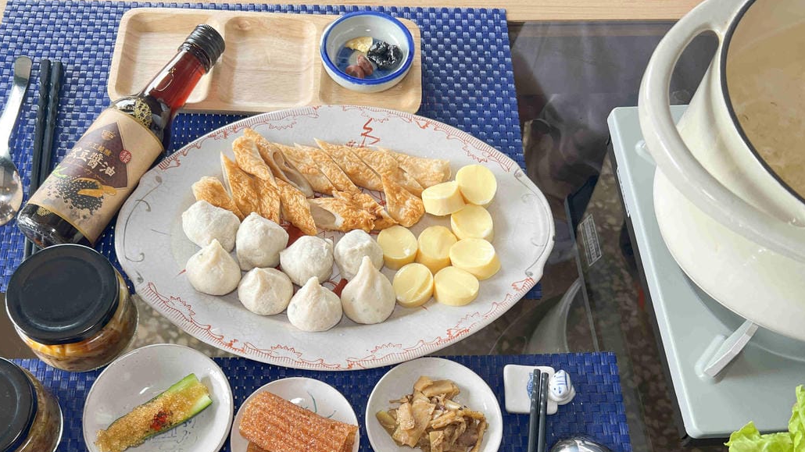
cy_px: 351
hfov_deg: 59.2
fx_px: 704
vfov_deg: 34.7
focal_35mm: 33
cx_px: 339
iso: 32
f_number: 1.5
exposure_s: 1/121
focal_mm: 5.7
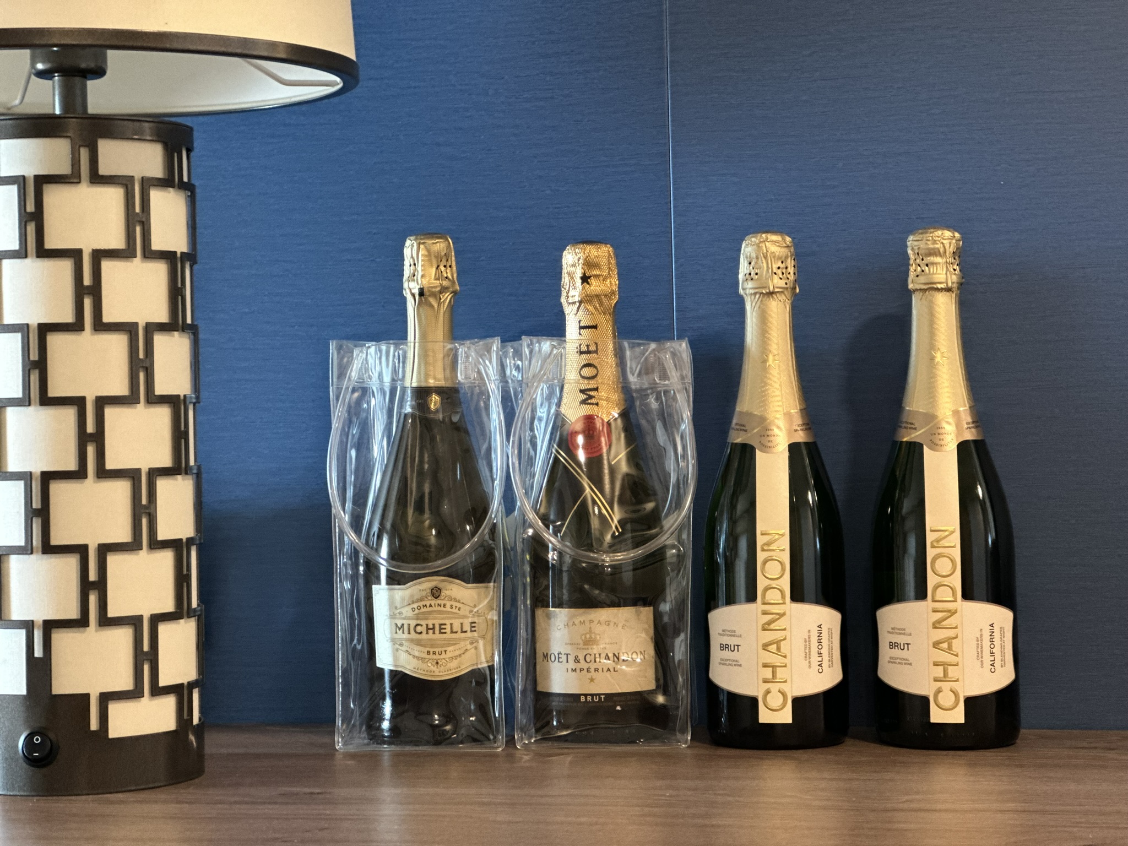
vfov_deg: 19.1
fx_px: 2509
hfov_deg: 25.3
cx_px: 564
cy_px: 423
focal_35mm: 77
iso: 400
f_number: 2.8
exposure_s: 1/20
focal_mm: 9
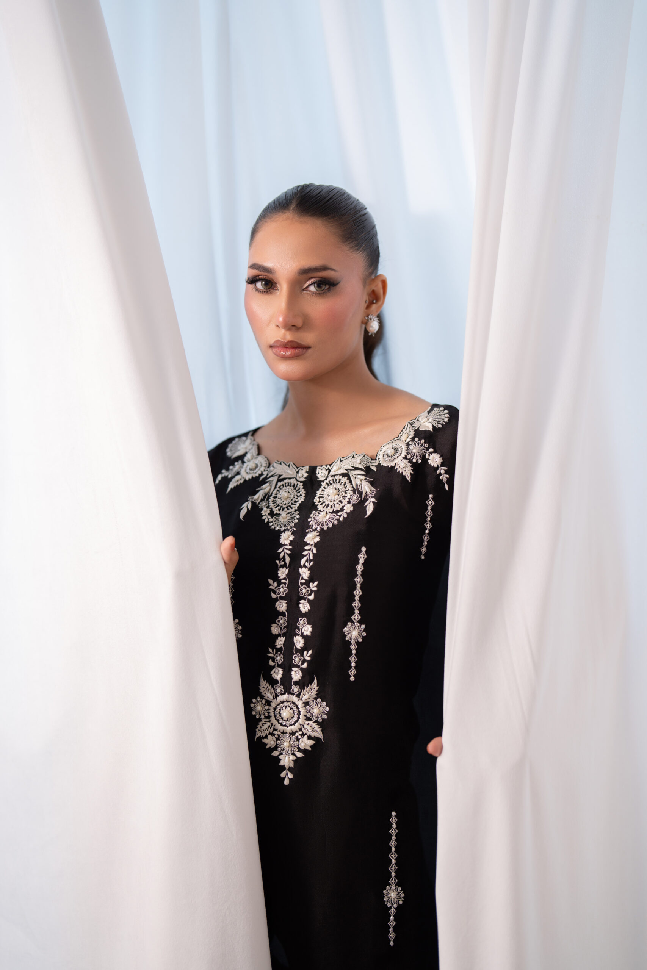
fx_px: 1348
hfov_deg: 27.0
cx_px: 324
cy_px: 485
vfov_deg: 39.6
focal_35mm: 50
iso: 200
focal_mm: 50
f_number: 1.6
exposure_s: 1/400
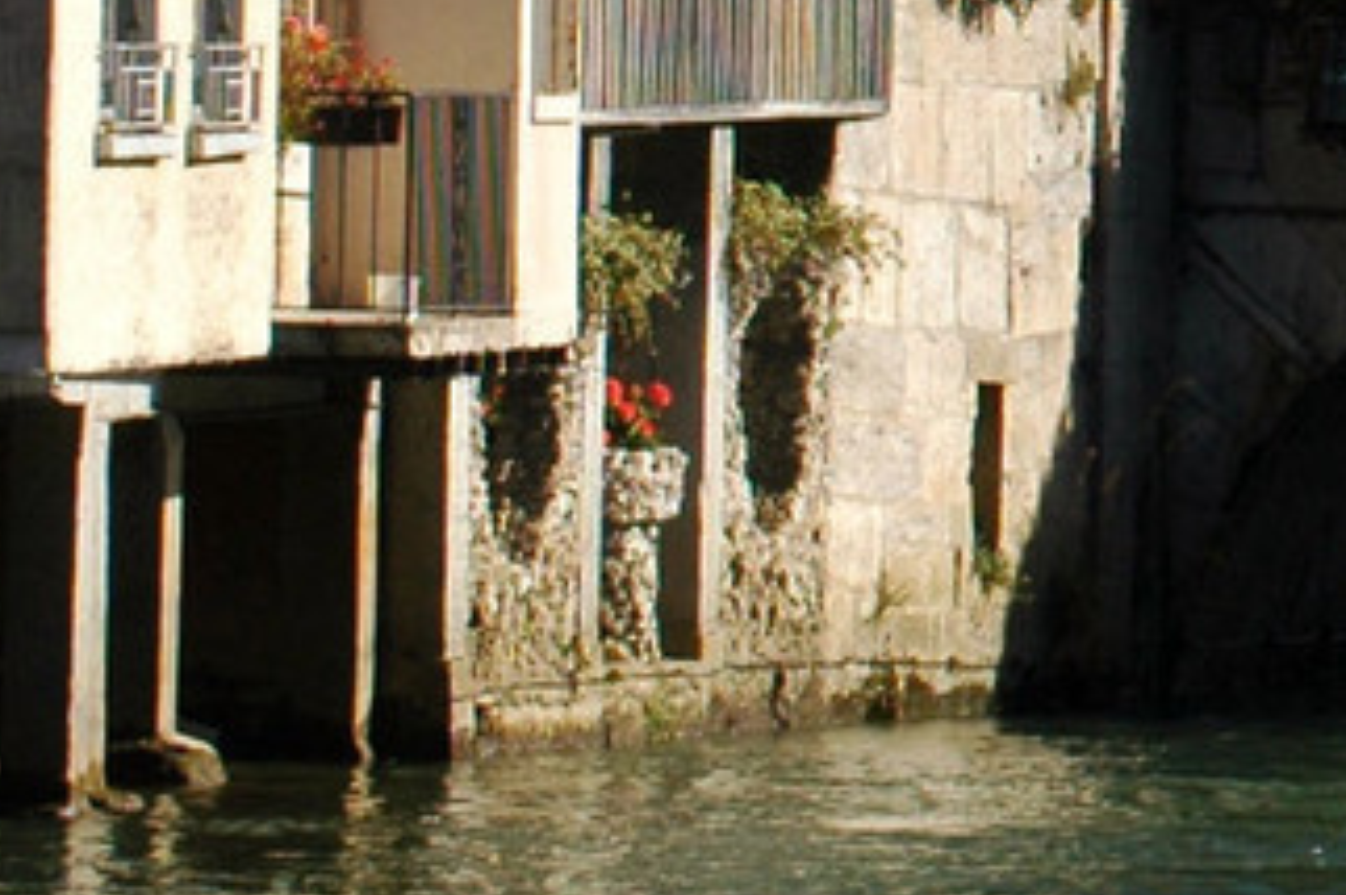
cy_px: -1039
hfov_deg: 2.5
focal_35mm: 819
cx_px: 3311
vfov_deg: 1.7
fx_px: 30590
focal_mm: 110
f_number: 8
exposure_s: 1/400
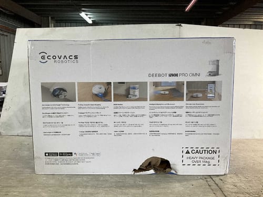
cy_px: 98
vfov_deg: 48.2
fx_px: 220
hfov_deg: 61.7
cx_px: 132
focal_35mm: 29
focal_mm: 3
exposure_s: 1/50
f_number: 1.8
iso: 64
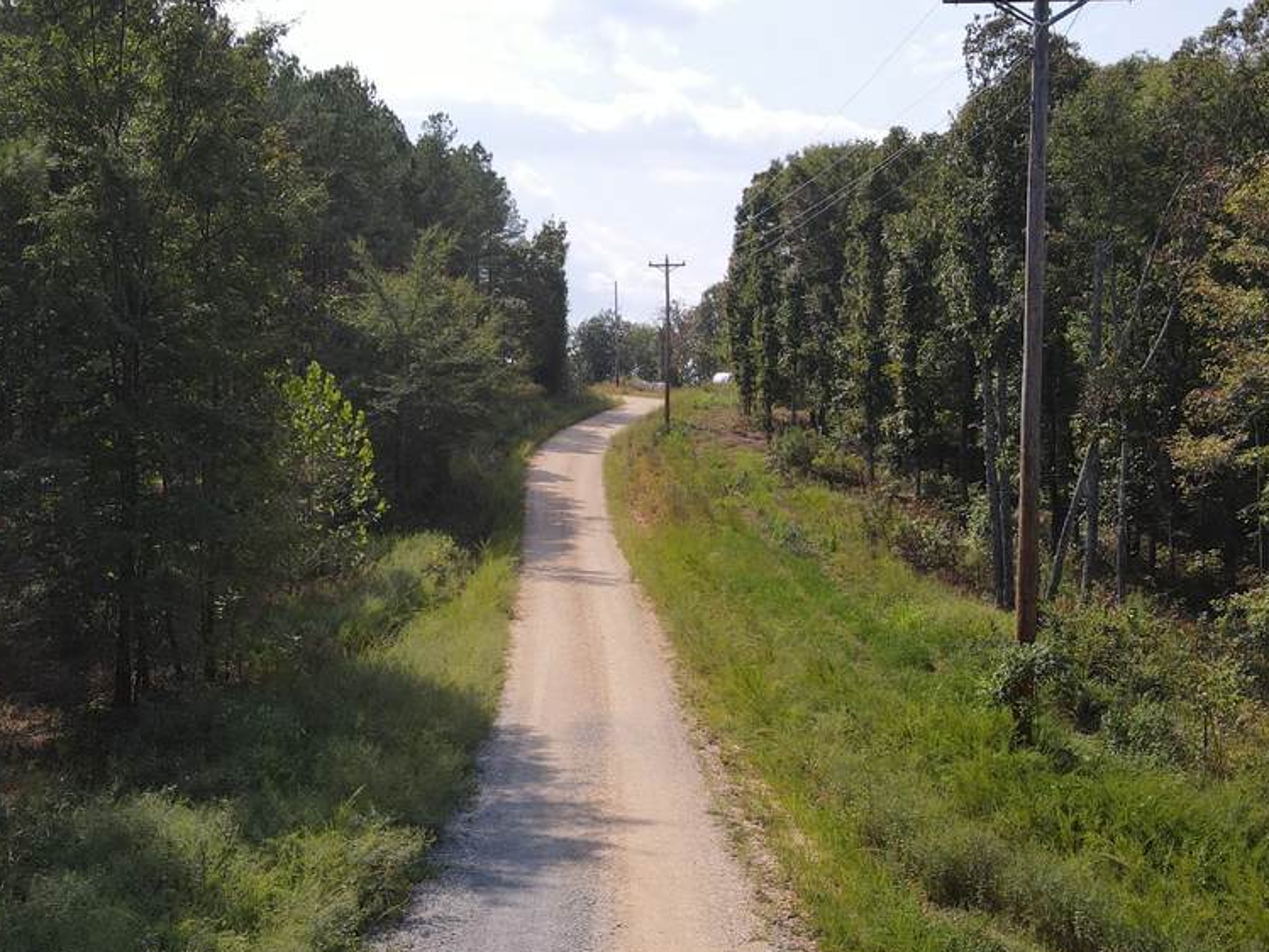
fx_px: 1503
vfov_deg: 35.1
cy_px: 512
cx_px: 601
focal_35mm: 41
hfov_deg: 45.8
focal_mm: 4.5
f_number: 2.8
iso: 100
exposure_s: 1/50
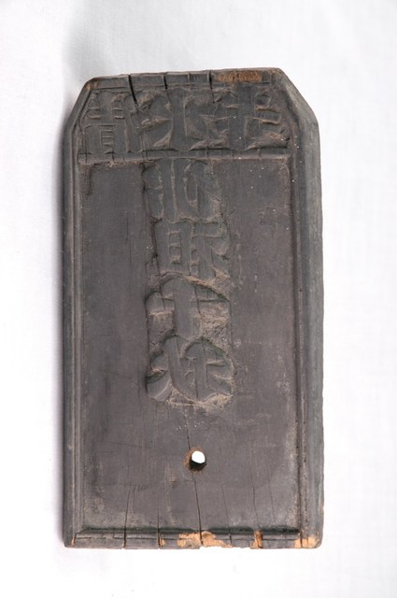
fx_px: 1741
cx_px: 198
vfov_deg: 19.5
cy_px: 299
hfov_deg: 13.0
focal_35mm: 105
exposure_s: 1/8
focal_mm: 70
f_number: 8
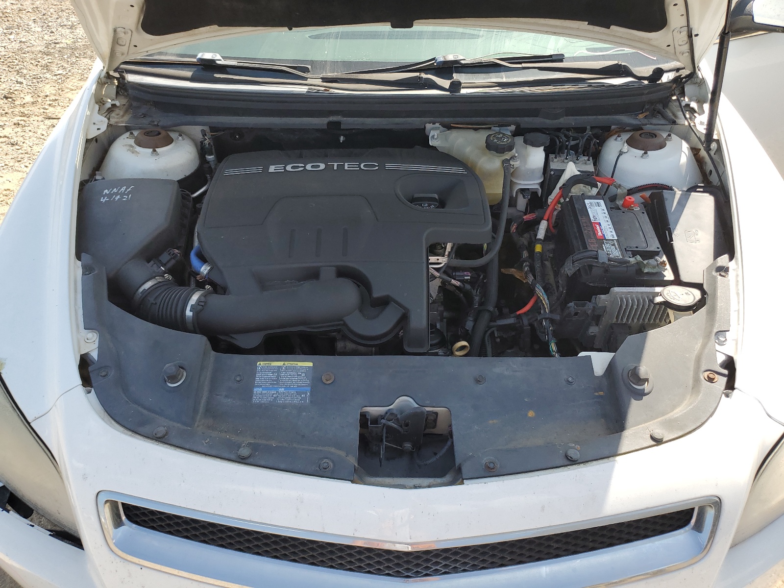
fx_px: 589
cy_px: 294
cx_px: 392
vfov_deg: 53.1
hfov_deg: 67.3
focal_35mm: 26
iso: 50
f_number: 1.5
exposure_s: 1/1111
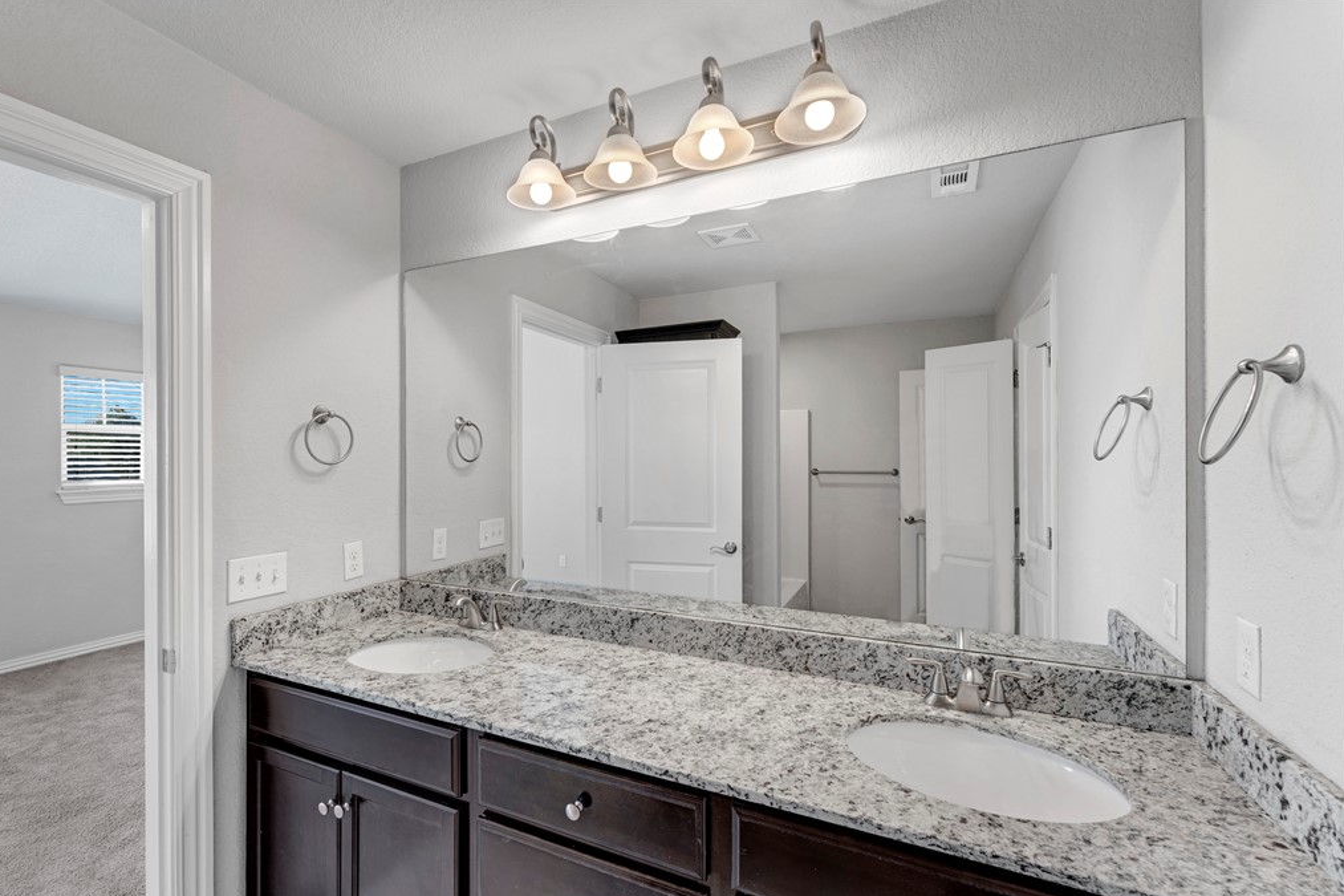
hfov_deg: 100.2
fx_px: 560
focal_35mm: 15
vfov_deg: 77.2
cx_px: 626
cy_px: 476
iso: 100
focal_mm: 14
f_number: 8
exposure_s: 1/5
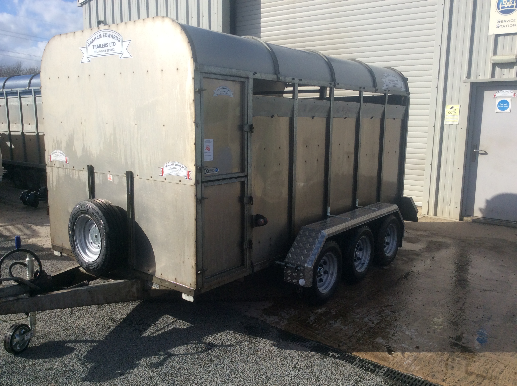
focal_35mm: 32
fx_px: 477
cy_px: 193
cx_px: 258
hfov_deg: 56.9
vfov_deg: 44.1
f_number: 2.4
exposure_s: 1/1789
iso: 32
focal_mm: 3.3
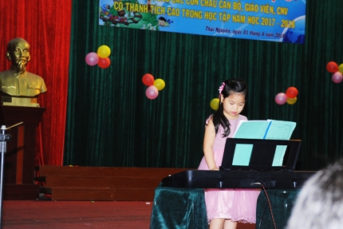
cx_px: 180
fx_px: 772
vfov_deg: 16.9
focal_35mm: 81
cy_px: 118
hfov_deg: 25.0
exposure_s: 1/60
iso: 500
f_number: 5
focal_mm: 58
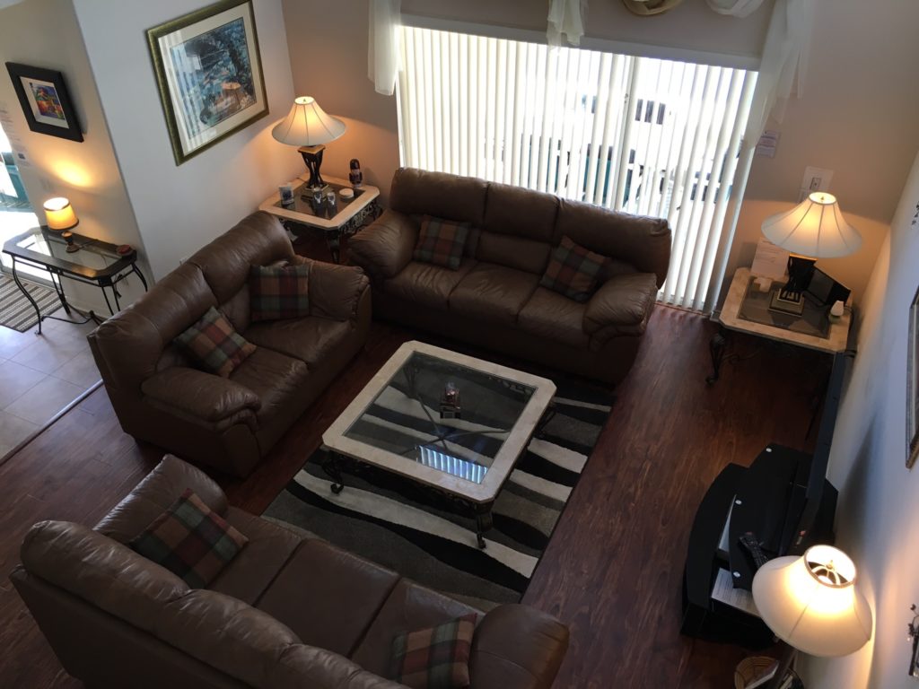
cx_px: 460
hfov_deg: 61.7
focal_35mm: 29
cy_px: 344
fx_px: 770
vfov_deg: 48.2
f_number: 2.2
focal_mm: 4.15
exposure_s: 1/30
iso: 50
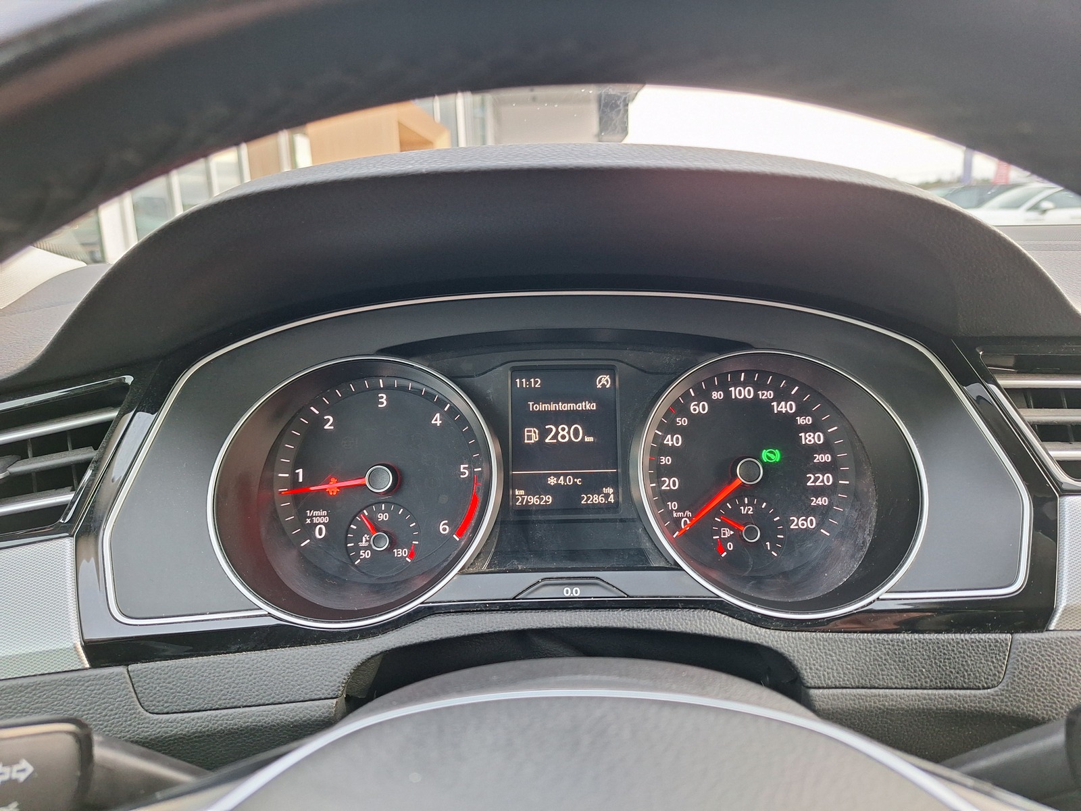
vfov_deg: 58.9
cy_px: 406
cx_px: 540
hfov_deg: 73.9
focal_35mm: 23
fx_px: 718
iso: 250
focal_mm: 5.54
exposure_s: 1/50
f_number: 1.8
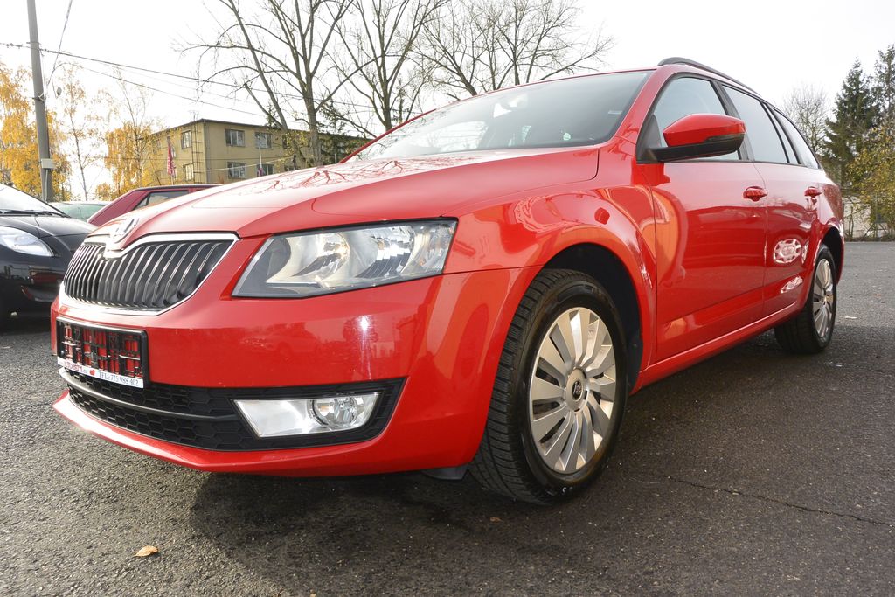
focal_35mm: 27
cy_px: 298
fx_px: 671
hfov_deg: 67.4
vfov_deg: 47.9
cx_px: 448
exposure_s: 1/250
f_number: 5.6
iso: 160
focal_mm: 10
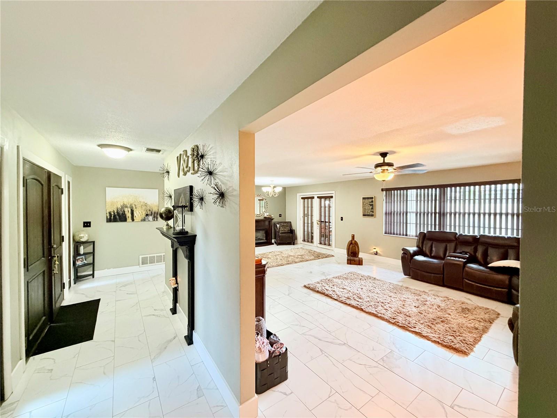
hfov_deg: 102.1
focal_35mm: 14
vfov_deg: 85.7
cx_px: 278
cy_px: 209
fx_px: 225
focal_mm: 2.22
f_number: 2.2
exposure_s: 1/60
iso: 320
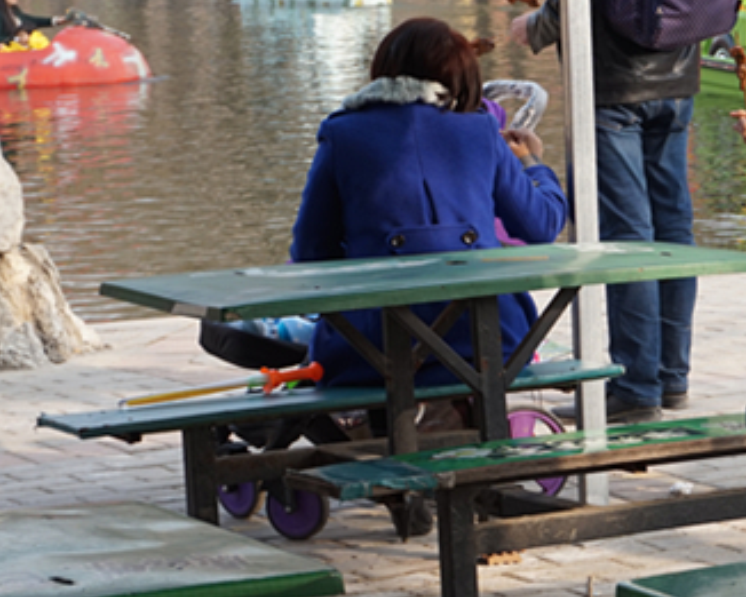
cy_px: 128
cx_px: 689
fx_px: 3710
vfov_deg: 9.2
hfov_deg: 11.4
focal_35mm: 168
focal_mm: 50
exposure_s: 1/100
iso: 100
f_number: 7.1
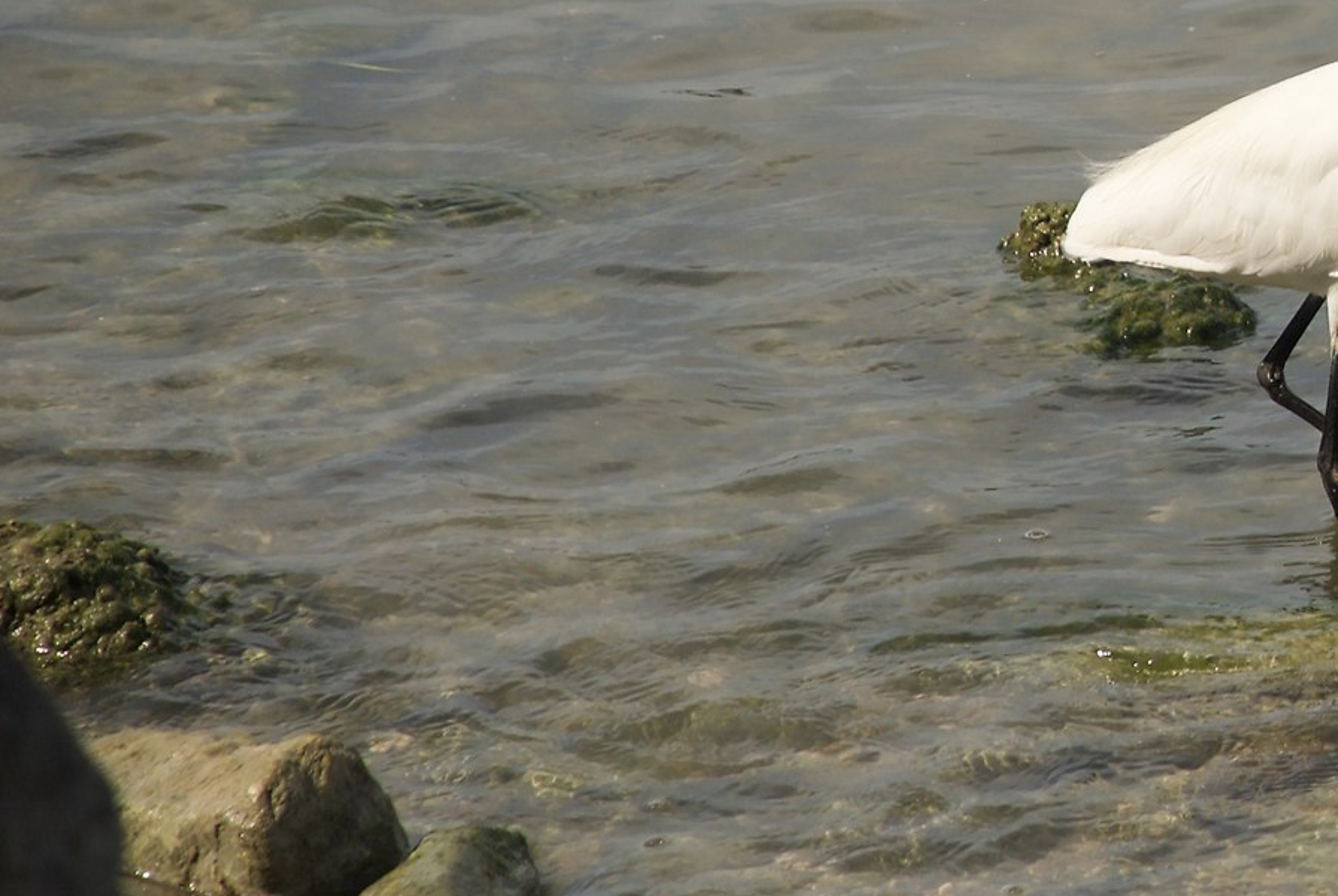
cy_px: 25
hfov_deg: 3.8
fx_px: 20183
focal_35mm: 542
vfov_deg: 2.5
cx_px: 1681
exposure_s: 1/500
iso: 125
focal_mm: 135
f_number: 5.6
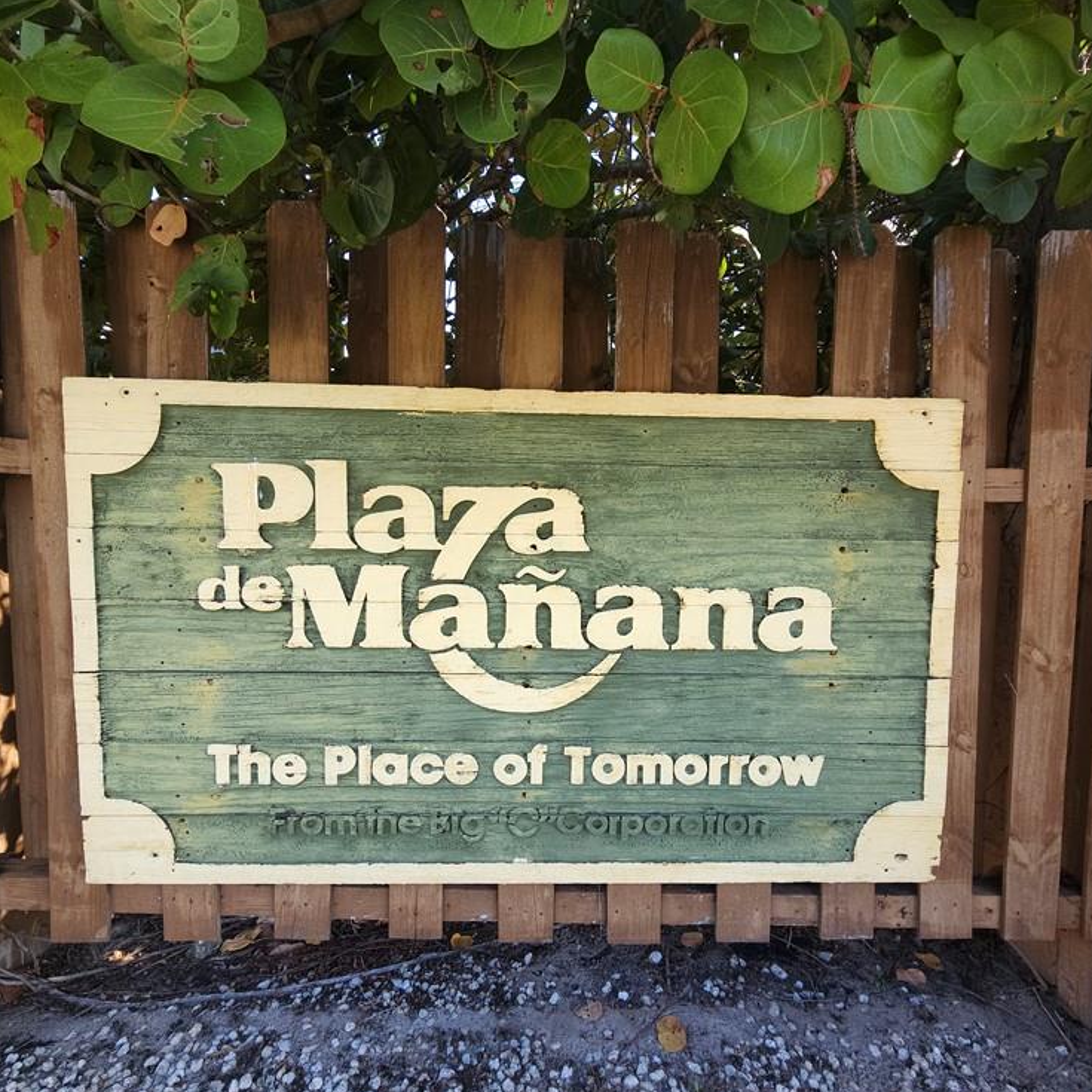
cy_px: 541
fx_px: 571
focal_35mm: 16
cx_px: 568
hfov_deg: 87.4
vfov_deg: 87.4
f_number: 2.2
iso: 50
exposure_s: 1/154
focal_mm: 2.2
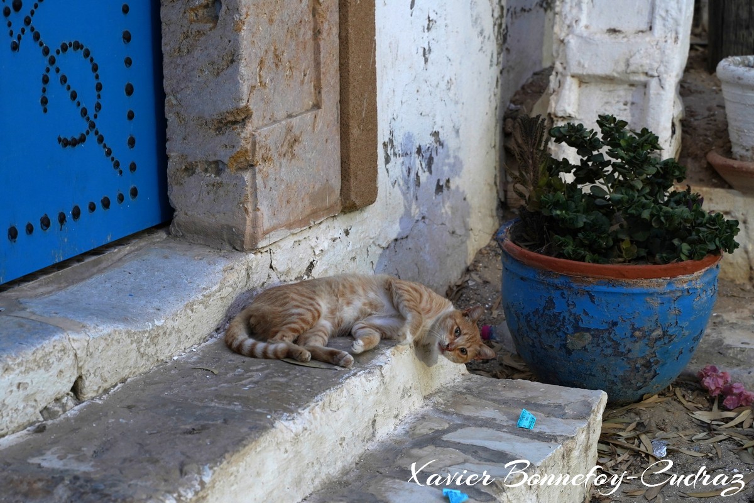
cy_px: 252
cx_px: 377
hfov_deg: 27.0
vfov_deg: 18.2
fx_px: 1571
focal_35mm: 75
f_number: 5.6
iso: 800
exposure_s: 1/10
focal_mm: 75
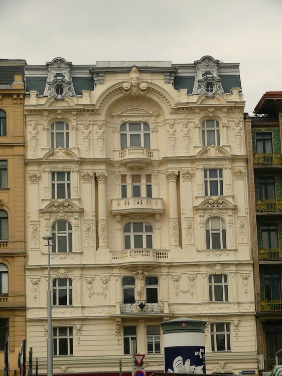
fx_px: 1022
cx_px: 141
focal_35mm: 94
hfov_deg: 15.7
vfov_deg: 20.9
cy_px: 188
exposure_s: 1/200
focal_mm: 19.8
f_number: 4.5
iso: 100
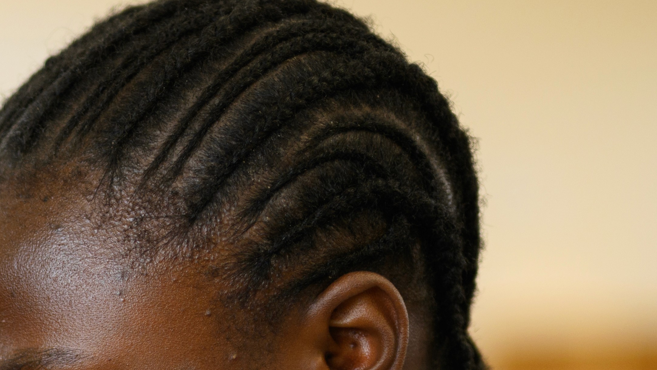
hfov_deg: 10.4
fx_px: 3484
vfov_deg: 5.9
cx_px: -321
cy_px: 724
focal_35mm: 200
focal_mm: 50
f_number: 1.2
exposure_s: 1/320
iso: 250
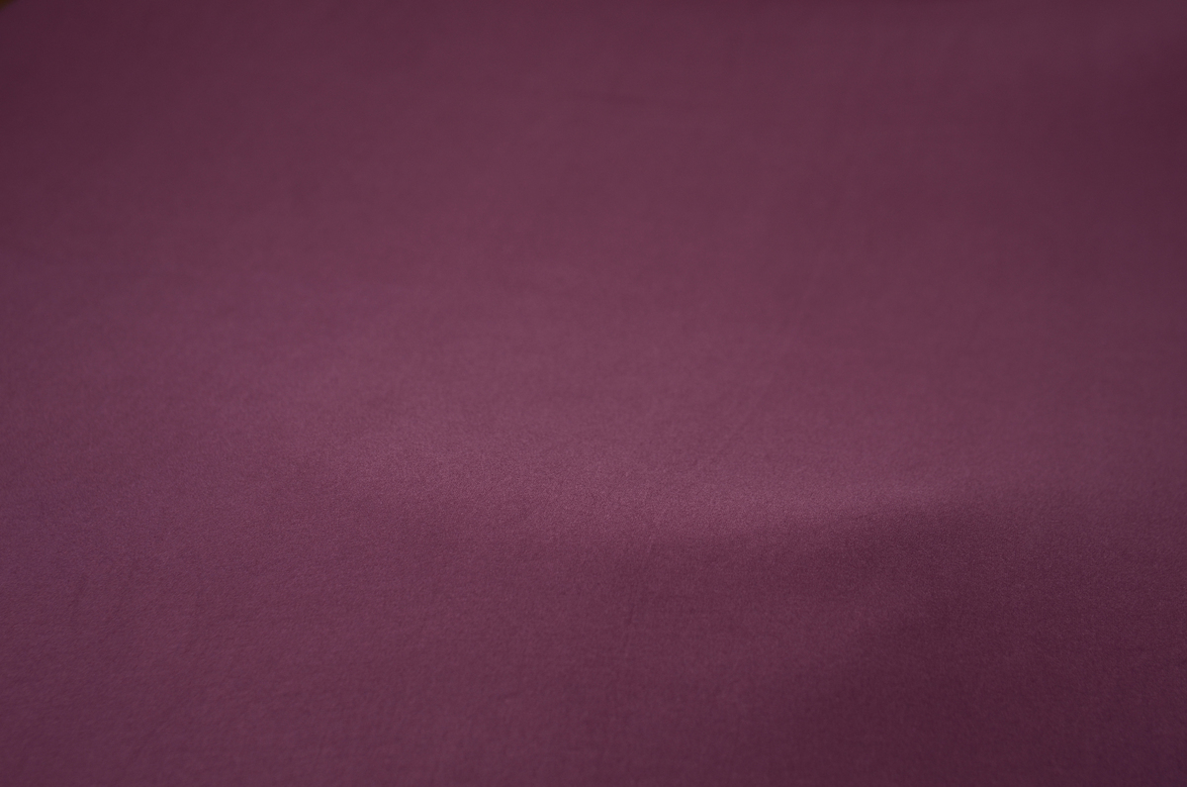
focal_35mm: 66
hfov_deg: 30.6
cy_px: 394
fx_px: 2172
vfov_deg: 20.5
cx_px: 594
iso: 200
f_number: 4.5
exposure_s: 1/100
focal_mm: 44
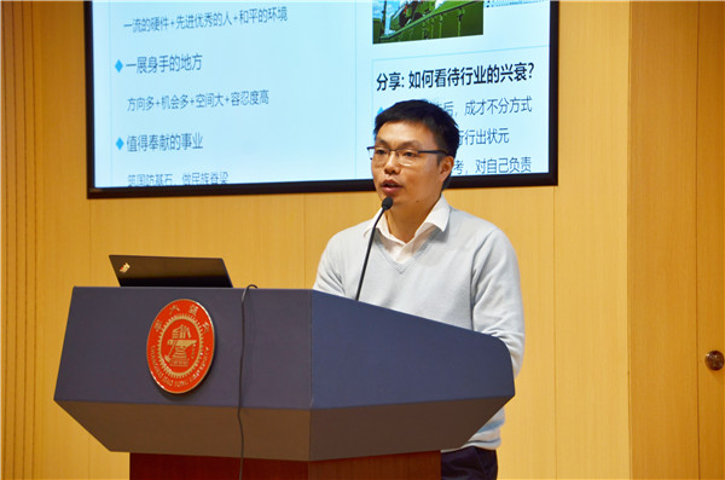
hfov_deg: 12.5
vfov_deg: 8.3
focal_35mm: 165
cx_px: 362
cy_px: 240
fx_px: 3315
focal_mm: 110
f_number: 5.6
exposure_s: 1/25
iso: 200
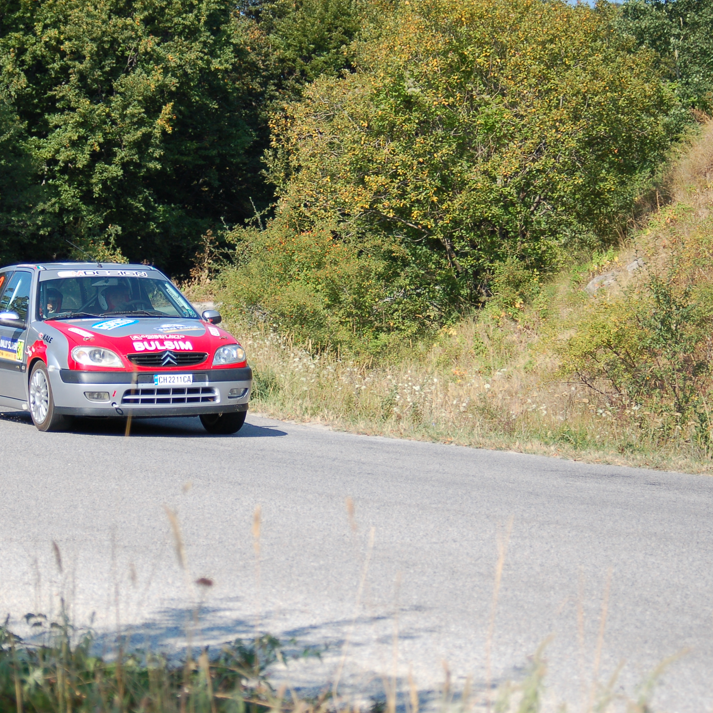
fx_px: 2167
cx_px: 224
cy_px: 360
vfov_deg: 18.7
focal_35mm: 93
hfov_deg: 18.6
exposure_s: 1/1000
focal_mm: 48
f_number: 4.2
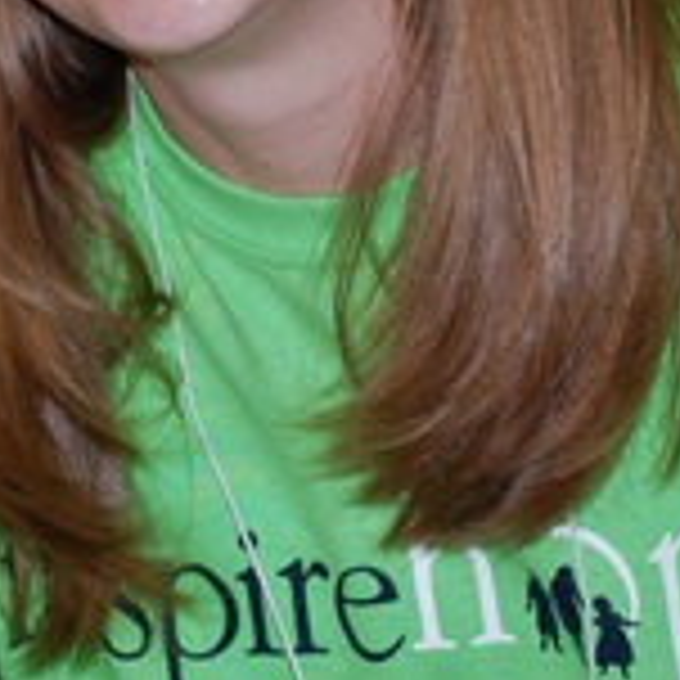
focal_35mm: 261
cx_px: -81
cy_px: -59
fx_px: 5801
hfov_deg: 6.7
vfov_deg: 6.7
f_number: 5.3
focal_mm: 62
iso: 400
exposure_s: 1/60
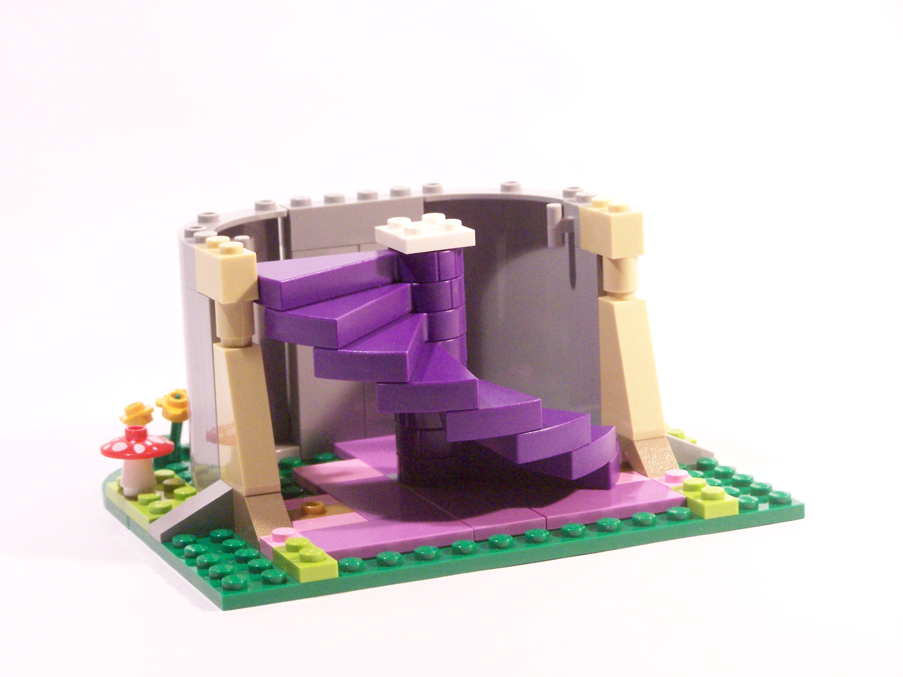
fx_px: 2739
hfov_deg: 18.7
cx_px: 452
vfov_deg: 14.1
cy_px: 338
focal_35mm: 105
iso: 400
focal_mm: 17.5
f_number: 3.6
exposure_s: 1/30
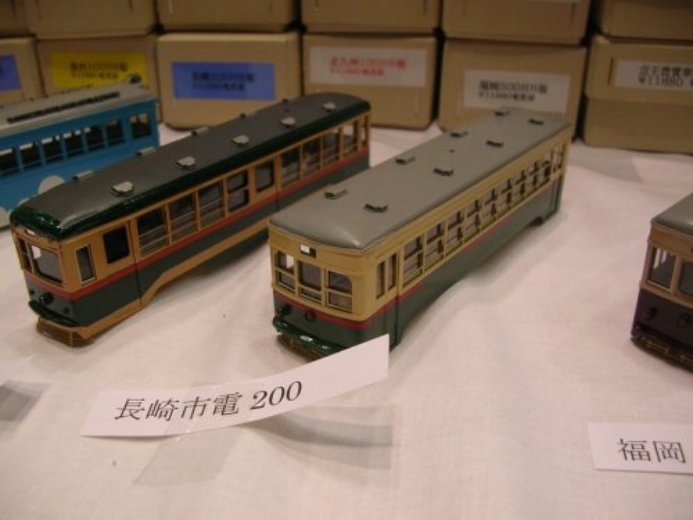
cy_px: 260
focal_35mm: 35
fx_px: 701
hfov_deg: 52.6
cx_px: 346
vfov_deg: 40.7
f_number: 2.8
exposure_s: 1/26
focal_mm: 5.8
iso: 50
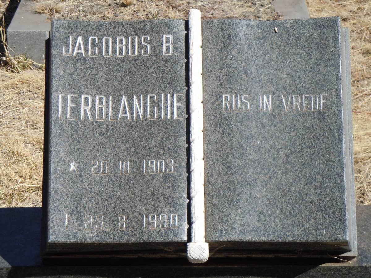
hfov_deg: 17.0
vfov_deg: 12.8
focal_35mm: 116
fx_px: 1243
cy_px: 139
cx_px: 186
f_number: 9.2
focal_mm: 20.9
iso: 200
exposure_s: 1/250
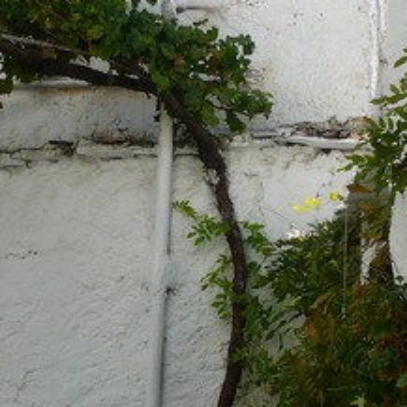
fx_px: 1423
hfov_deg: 15.9
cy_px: 218
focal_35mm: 107
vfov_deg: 16.3
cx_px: -13
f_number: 4
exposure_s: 1/160
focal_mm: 7.4
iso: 100
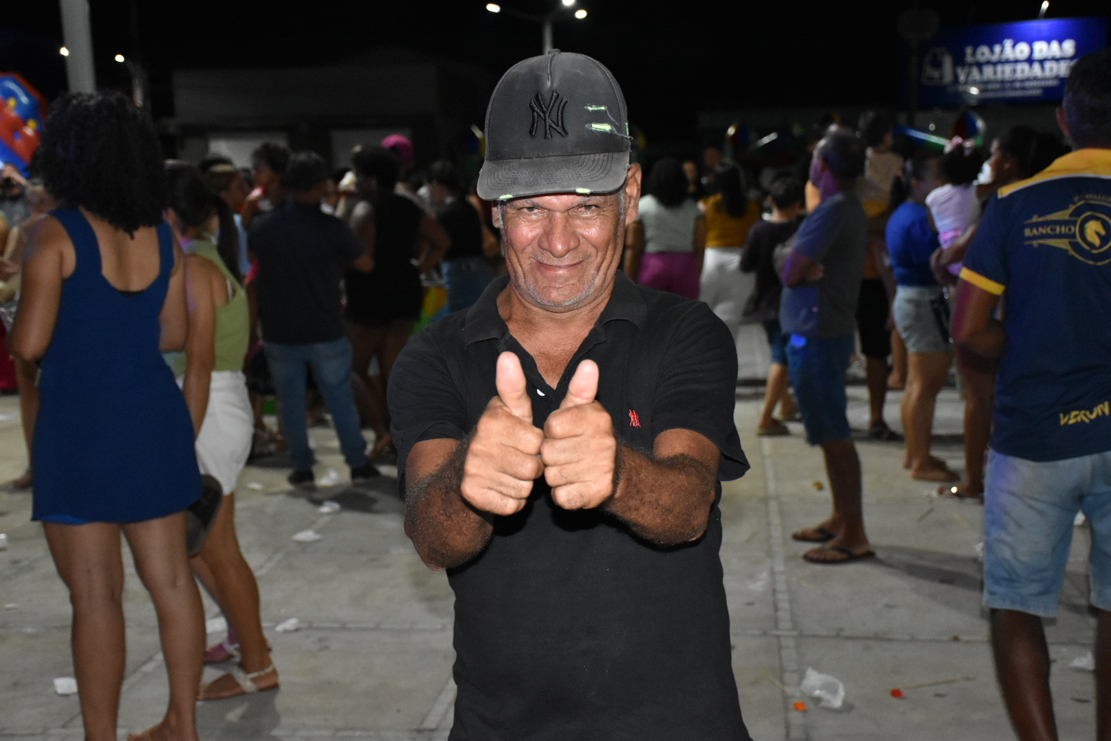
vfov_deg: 26.5
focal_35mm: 51
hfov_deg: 38.9
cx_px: 556
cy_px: 370
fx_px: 1574
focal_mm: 34
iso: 3200
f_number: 4.2
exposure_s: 1/100
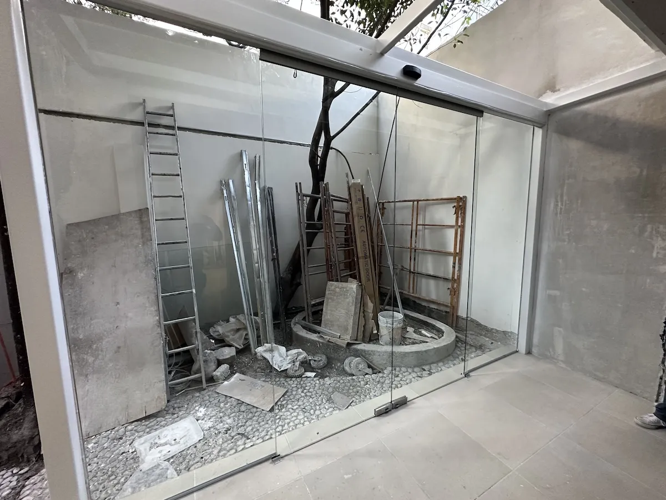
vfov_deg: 85.7
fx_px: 269
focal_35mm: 14
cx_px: 333
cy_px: 250
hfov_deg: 102.1
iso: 400
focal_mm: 2.22
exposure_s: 1/60
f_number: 2.2
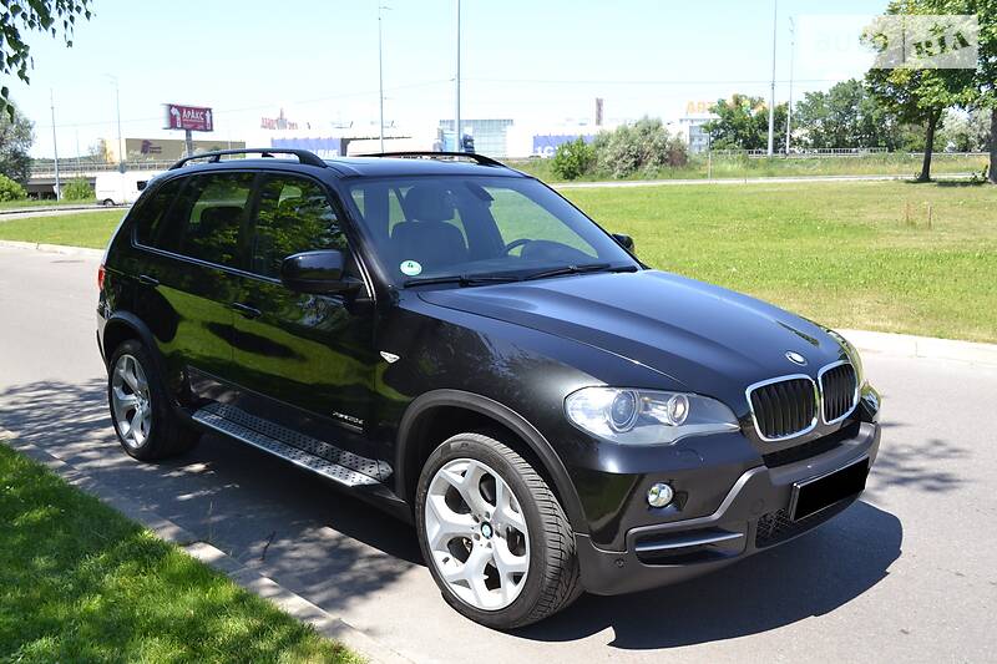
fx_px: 914
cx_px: 498
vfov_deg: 40.0
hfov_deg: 57.2
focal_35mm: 33
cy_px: 332
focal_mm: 22
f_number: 6.3
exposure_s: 1/160
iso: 100
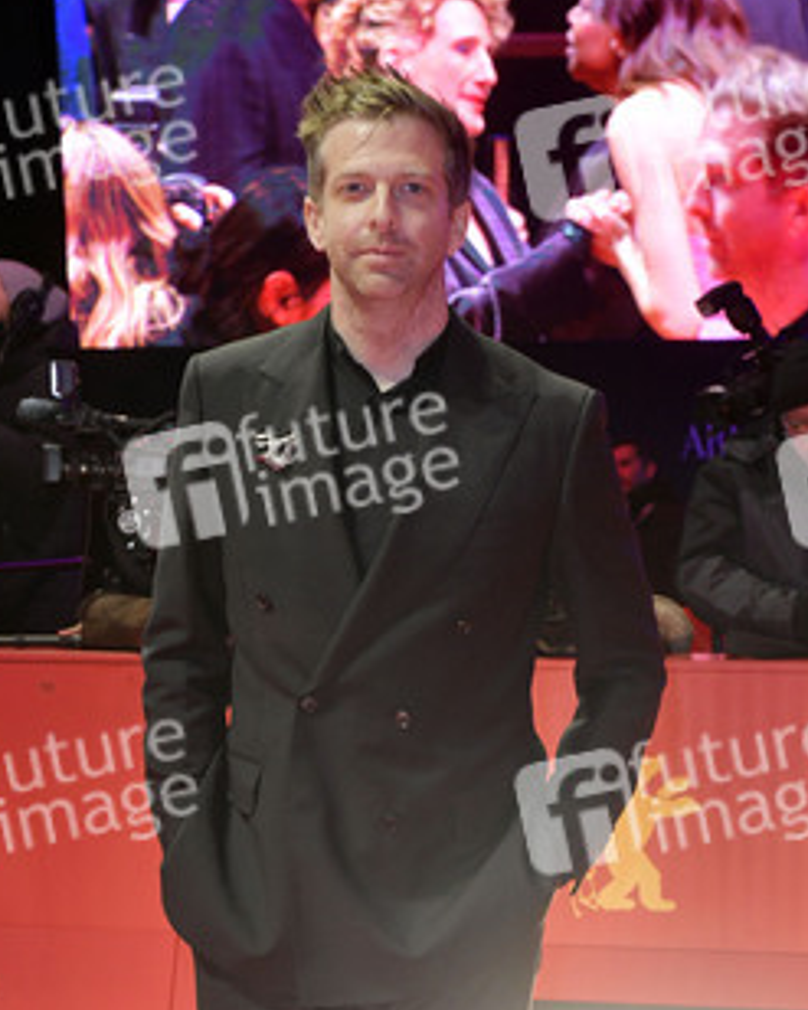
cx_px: 386
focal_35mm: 68
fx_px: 2034
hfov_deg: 22.5
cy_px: 634
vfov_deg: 27.8
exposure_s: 1/250
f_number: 6.3
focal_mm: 56
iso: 2000
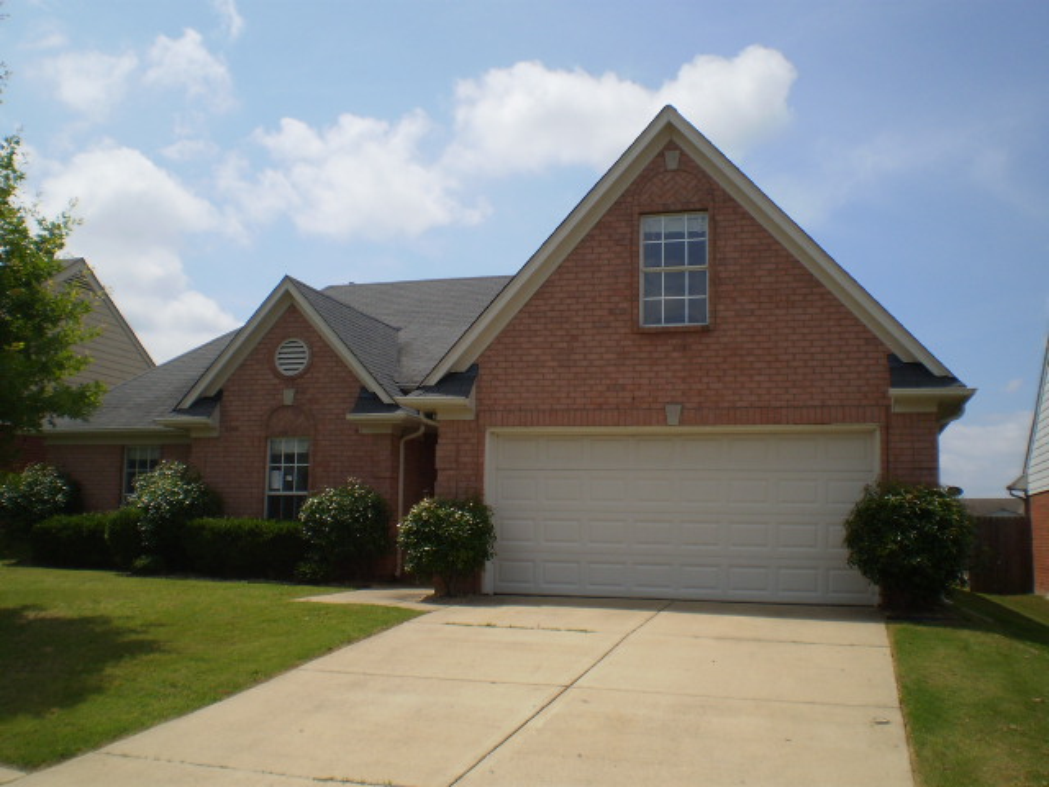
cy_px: 394
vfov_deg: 39.7
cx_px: 524
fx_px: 1091
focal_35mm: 36
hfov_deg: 51.4
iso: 64
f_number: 4.6
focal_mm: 6.3
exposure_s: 1/2000
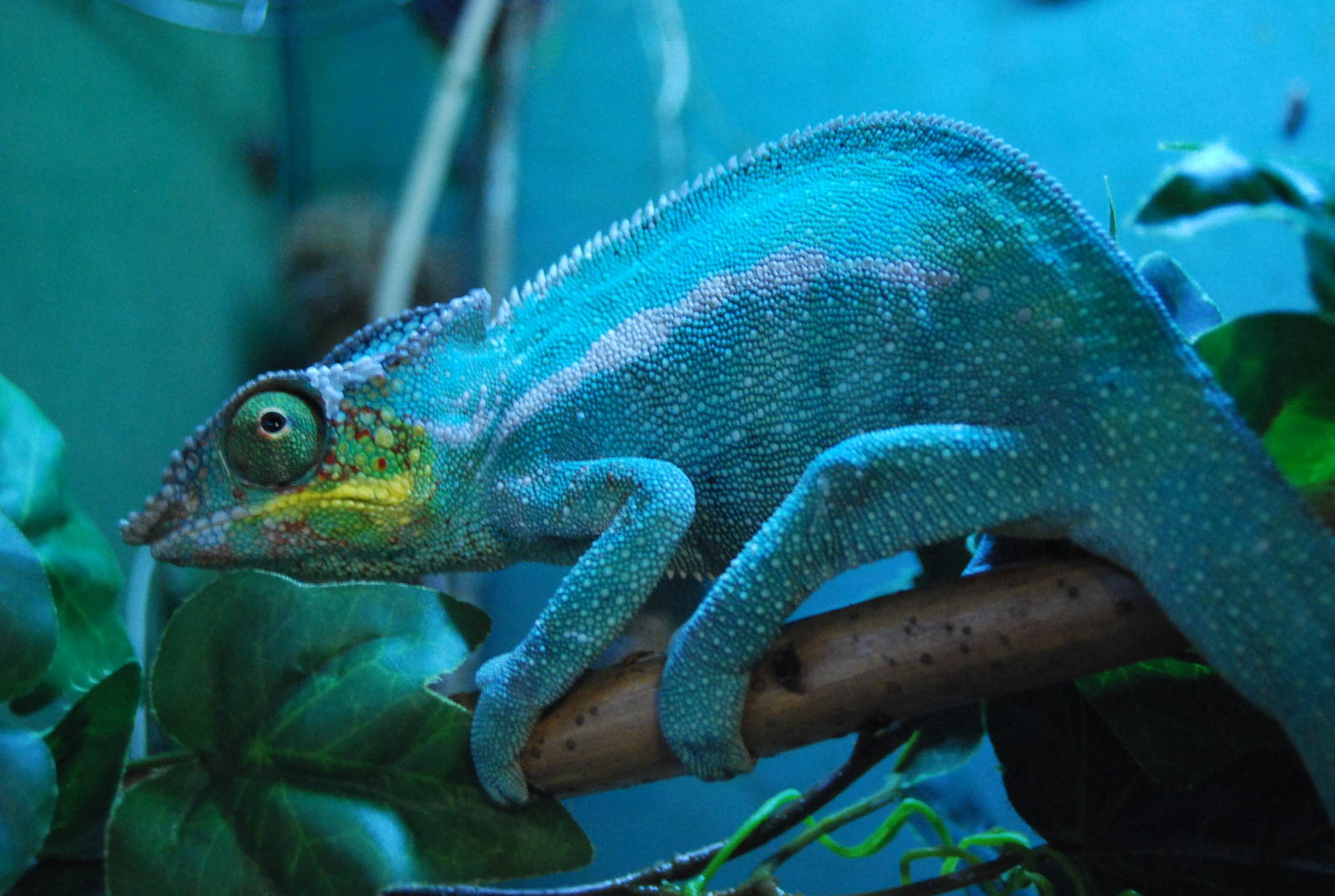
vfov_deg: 20.3
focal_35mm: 68
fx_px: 2508
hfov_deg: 29.8
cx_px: 668
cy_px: 448
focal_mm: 45
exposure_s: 1/15
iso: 1600
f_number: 5.3
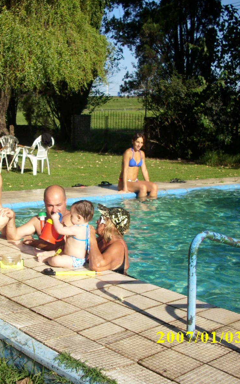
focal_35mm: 44
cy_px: 192
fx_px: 460
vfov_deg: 45.3
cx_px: 59
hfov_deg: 28.8
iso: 50
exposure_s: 1/296
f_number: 5.6
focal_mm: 6.2
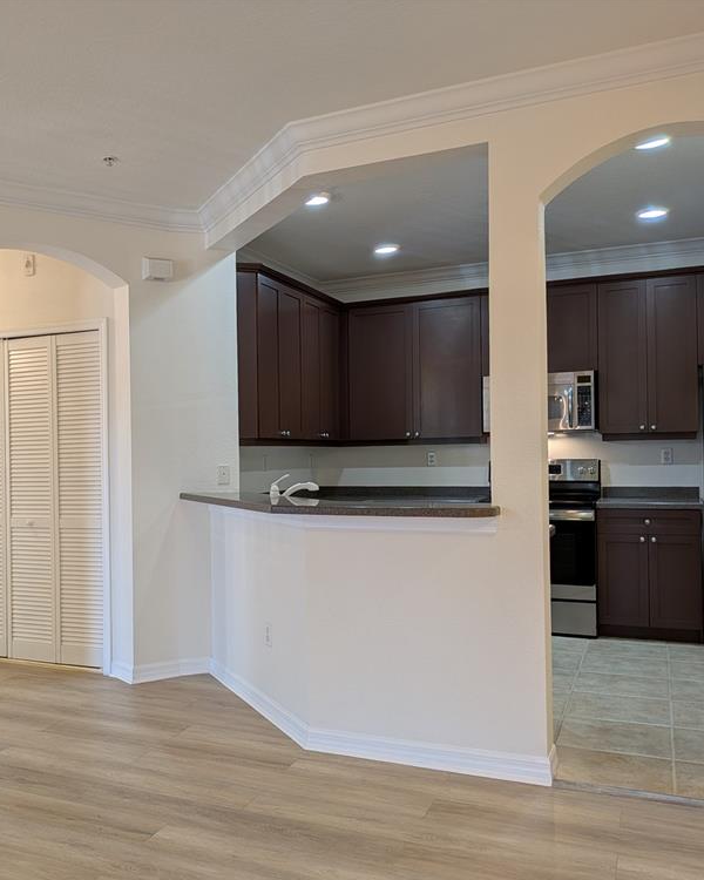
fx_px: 833
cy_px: 448
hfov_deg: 44.6
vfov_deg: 55.7
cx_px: 197
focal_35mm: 32
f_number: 1.7
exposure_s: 1/102
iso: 27
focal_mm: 4.53
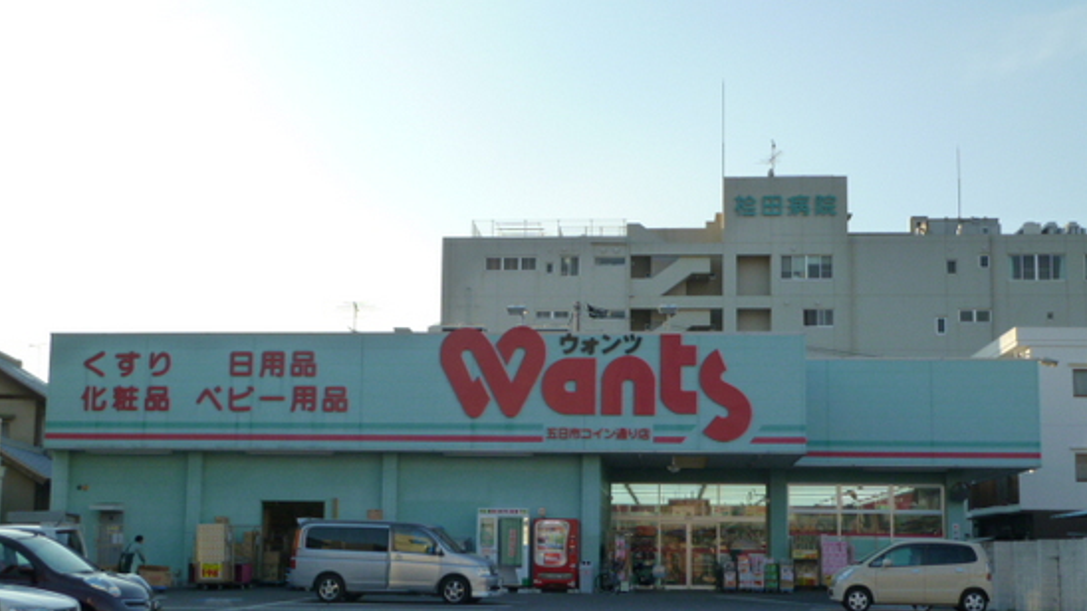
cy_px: 383
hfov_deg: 42.1
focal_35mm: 49
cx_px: 545
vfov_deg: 24.3
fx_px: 1412
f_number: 4
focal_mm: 7.3
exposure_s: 1/400
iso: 125
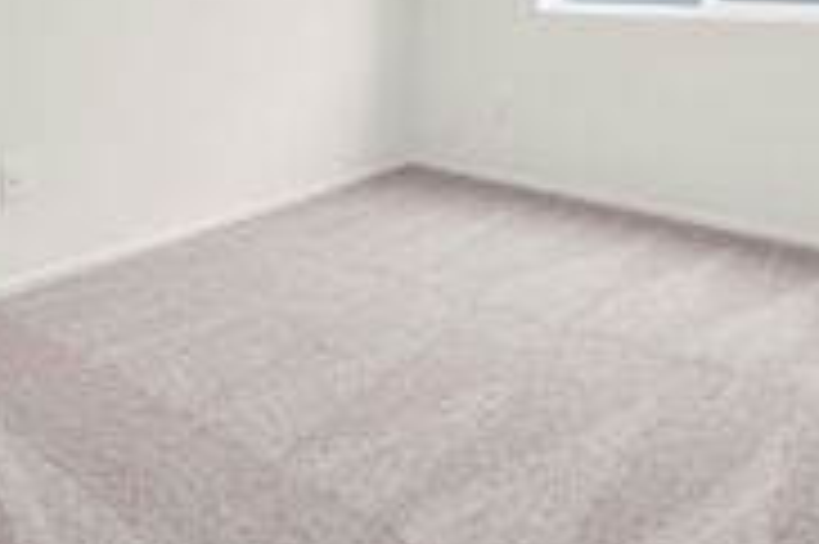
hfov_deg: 56.9
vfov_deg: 35.7
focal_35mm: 33
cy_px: -11
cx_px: 333
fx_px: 750
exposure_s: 1/60
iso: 400
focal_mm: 15
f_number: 7.1
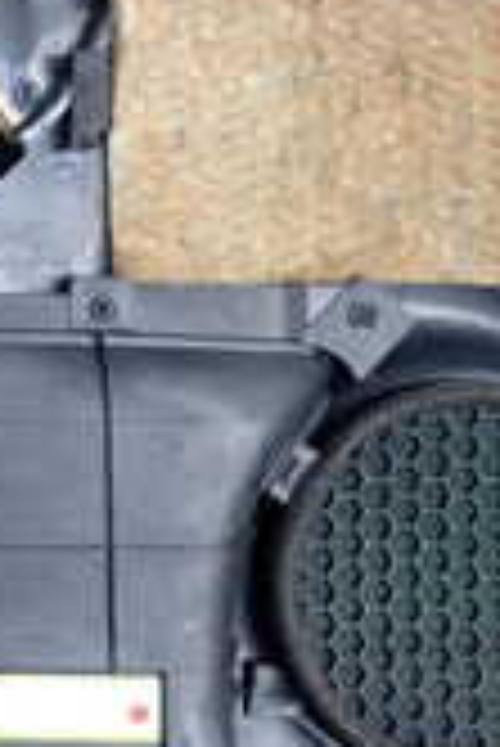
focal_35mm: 94
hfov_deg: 13.1
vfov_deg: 21.3
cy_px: 117
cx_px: -410
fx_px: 1954
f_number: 2
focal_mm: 4.5
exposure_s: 1/125
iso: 250
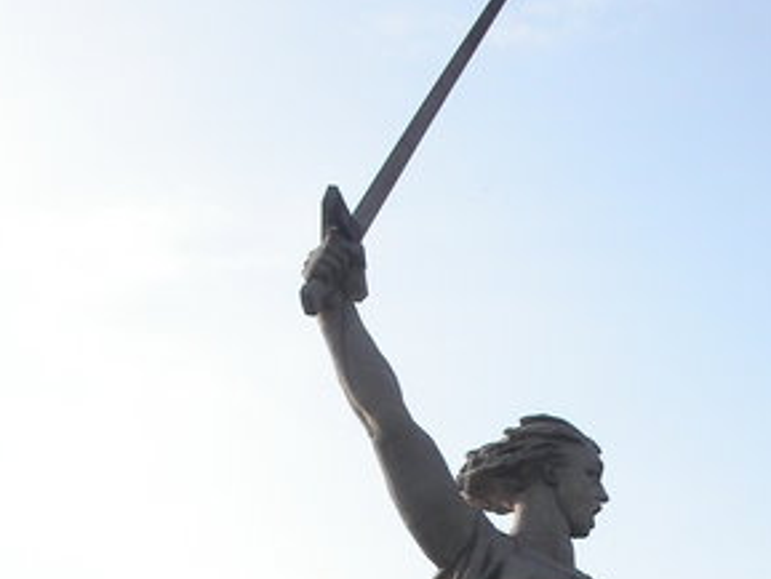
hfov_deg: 17.2
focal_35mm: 114
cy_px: 792
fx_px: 2540
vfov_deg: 12.5
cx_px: 534
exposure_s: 1/250
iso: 100
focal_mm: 11.3
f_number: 8
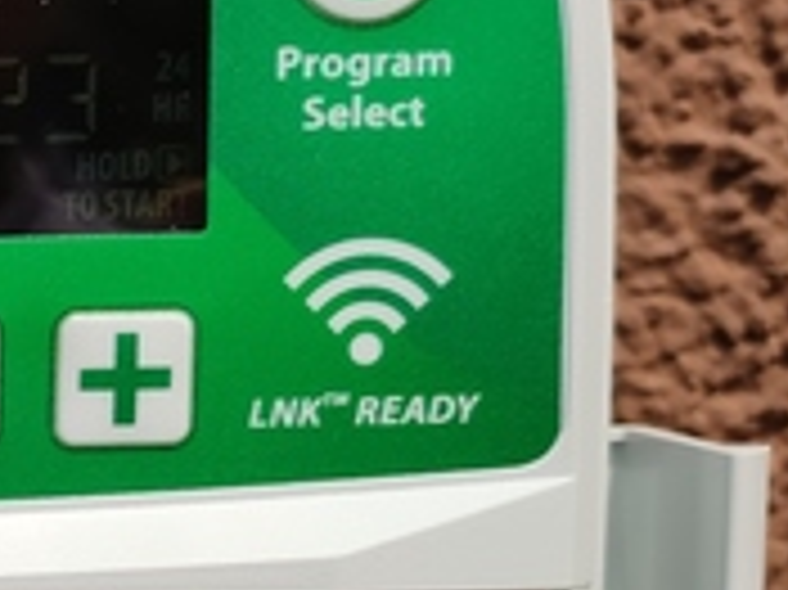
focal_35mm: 95
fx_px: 2161
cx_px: -603
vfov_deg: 15.2
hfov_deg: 17.2
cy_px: 622
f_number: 1.75
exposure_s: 1/2048
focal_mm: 4.75
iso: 112
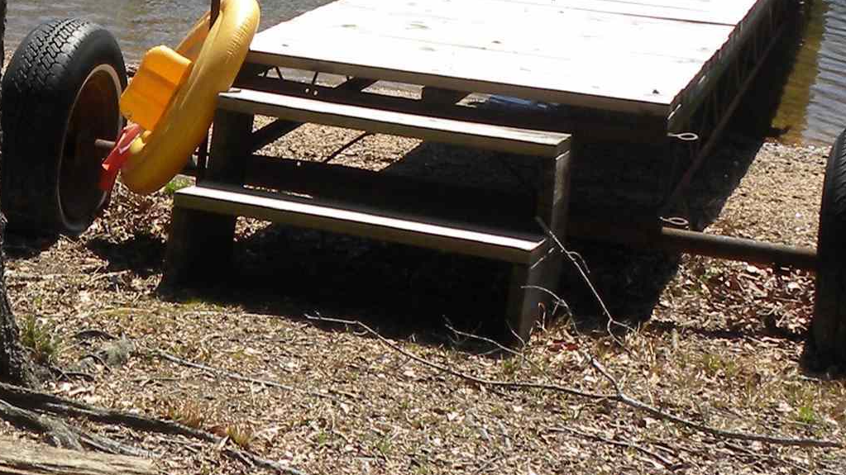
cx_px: 108
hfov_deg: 19.5
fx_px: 2422
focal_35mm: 108
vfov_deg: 11.0
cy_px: -69
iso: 64
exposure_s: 1/271
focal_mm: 5.9
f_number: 5
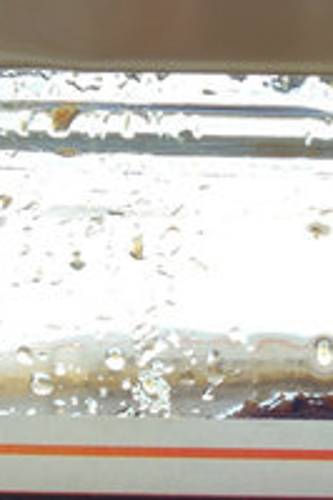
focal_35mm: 126
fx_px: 1751
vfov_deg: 16.0
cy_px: 485
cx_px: 293
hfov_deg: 10.8
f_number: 7.1
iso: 125
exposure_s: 1/25
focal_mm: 10.4
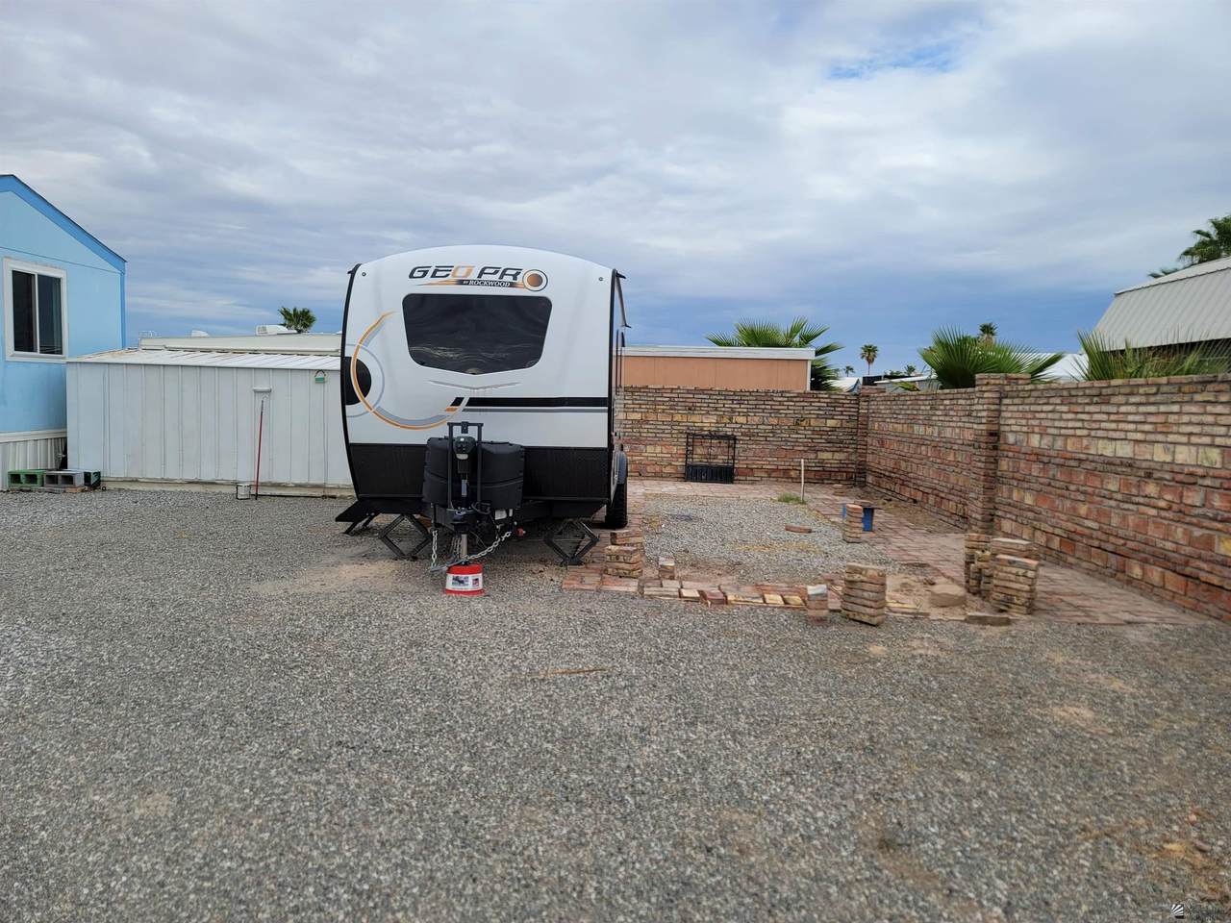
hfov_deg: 69.4
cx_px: 616
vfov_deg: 54.9
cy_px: 462
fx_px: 889
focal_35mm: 25
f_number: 1.8
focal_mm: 7
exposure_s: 1/612
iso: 20
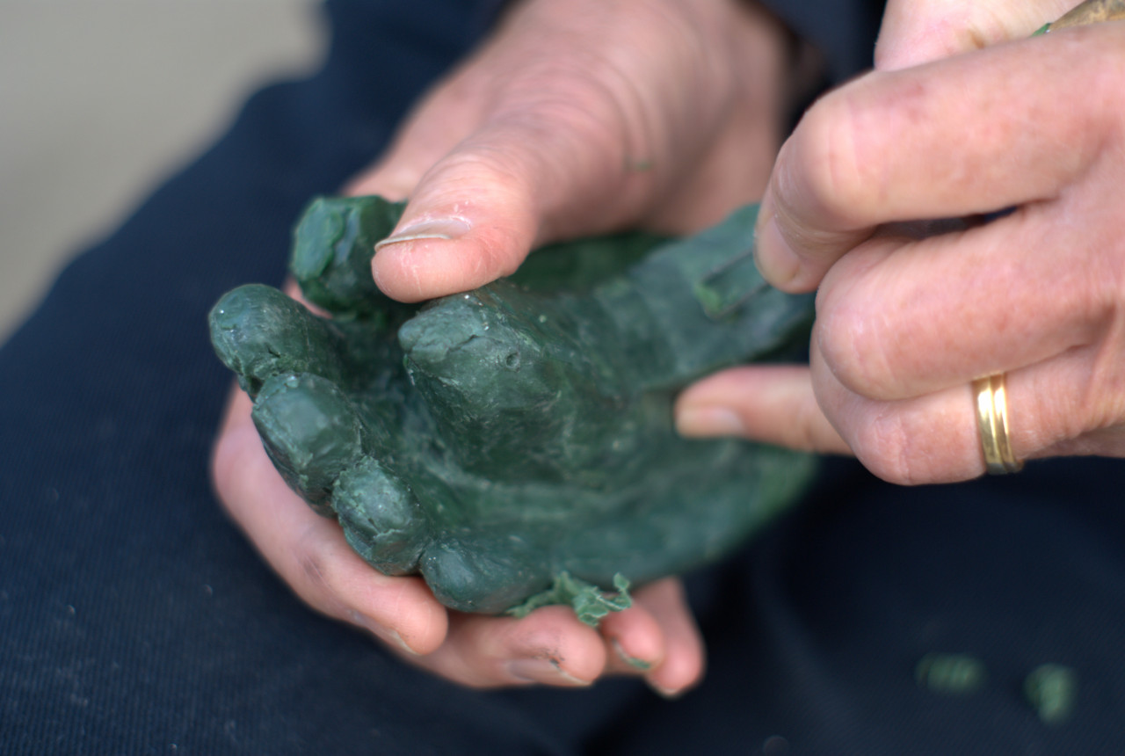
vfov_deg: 18.3
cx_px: 562
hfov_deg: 26.9
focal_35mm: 75
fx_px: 2349
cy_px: 378
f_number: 2.2
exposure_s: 1/500
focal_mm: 50
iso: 100
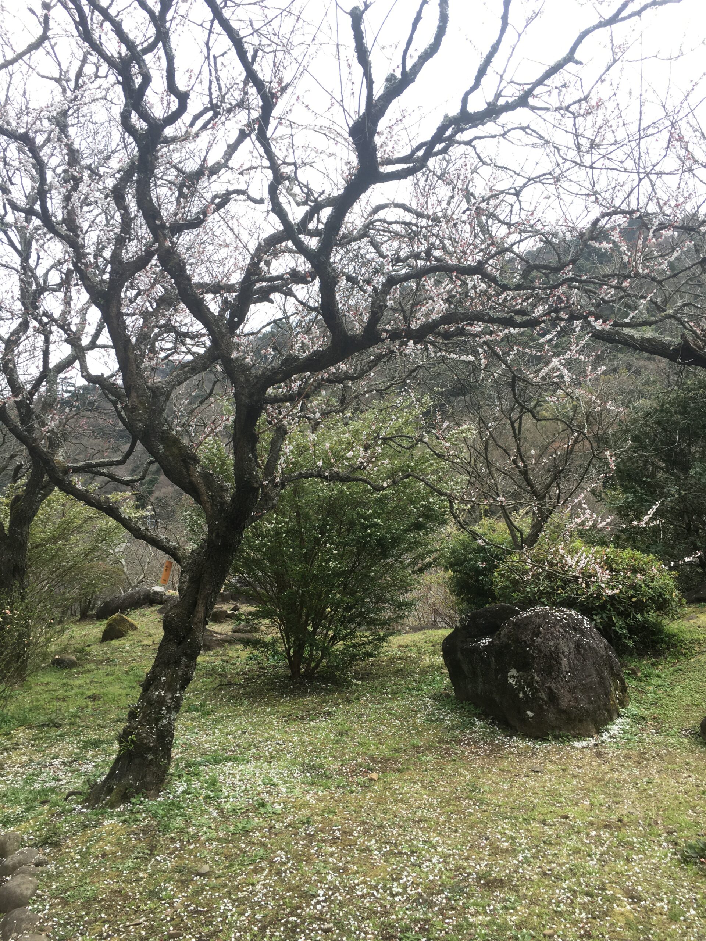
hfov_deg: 48.2
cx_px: 353
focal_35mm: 29
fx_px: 789
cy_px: 470
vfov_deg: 61.7
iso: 32
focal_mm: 4.15
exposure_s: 1/120
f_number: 2.2
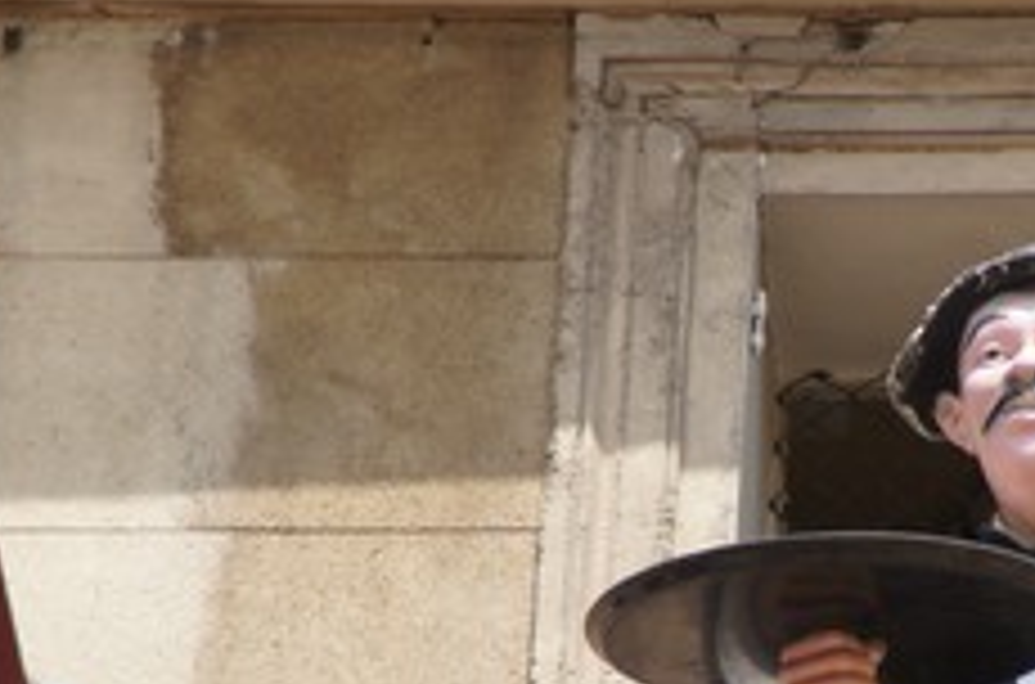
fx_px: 17203
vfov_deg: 2.3
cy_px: 551
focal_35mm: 600
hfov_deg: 3.4
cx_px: 932
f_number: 6.3
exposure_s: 1/320
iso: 100
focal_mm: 200
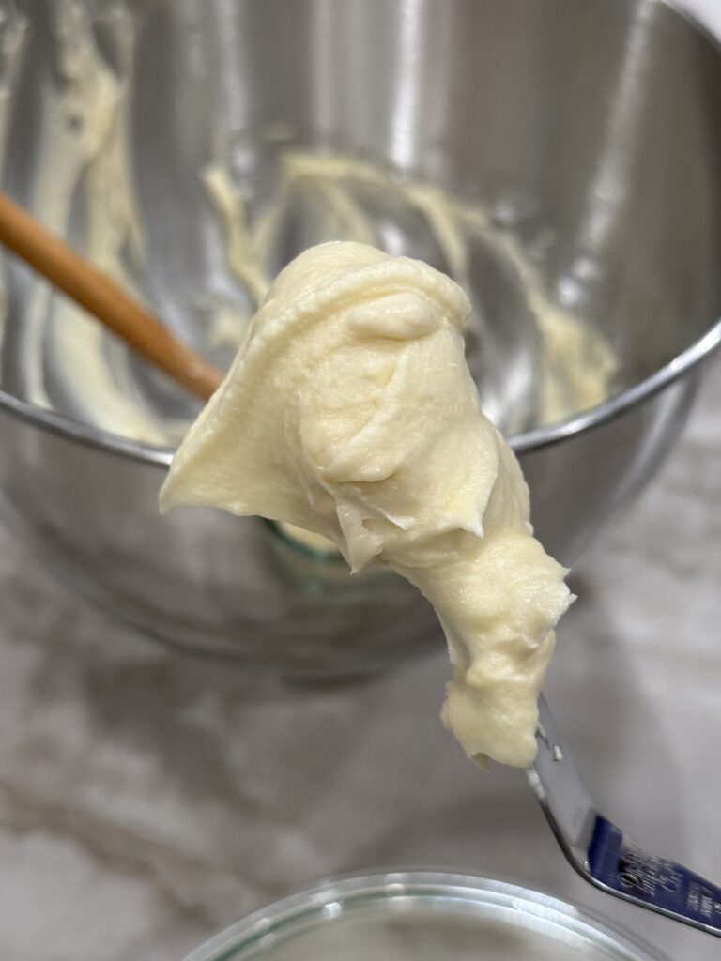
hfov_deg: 30.3
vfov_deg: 39.7
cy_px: 480
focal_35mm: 48
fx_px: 1333
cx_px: 360
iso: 250
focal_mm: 6.76
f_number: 1.78
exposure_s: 1/60
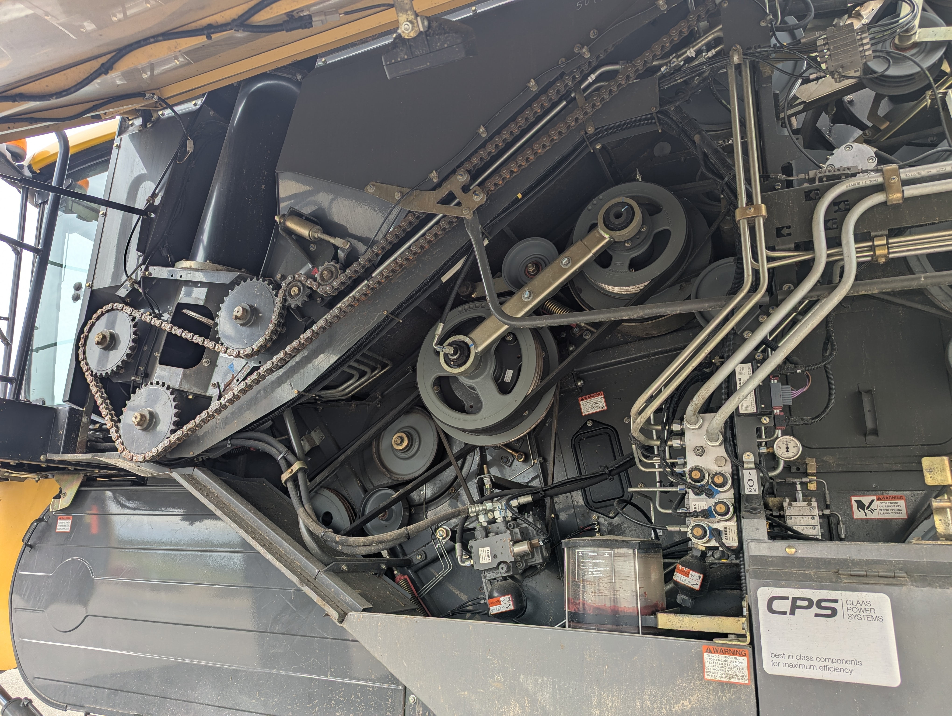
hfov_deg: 71.5
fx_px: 661
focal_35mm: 24
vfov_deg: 56.9
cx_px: 476
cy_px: 358
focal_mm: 6.81
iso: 37
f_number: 1.85
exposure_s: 1/517
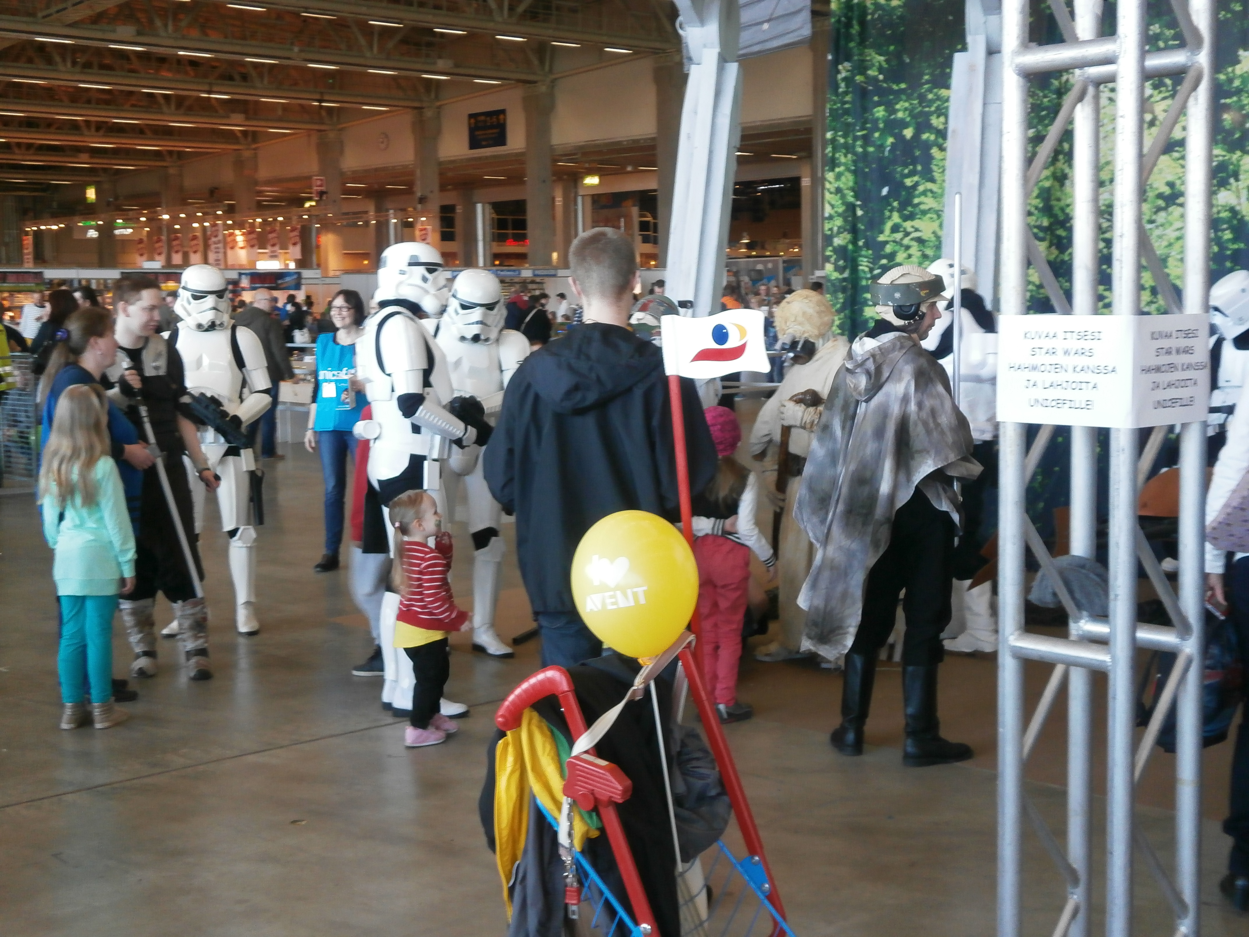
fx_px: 1696
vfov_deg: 30.9
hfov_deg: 40.4
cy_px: 468
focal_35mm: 47
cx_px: 624
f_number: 3.4
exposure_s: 1/40
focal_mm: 8.3
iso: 160
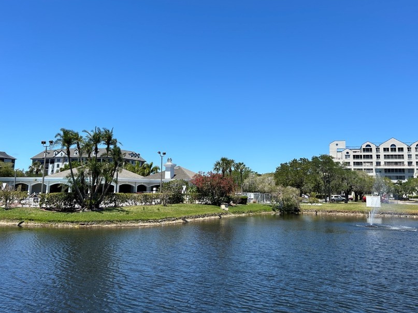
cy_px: 129
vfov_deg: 42.8
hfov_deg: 55.3
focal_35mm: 33
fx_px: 398
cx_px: 228
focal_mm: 5.7
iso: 50
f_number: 1.5
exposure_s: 1/4630
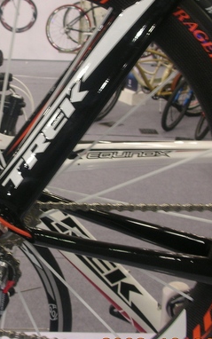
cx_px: 12
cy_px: 162
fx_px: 628
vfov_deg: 30.2
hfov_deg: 18.8
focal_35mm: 68
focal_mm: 5.8
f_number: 3
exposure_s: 1/4
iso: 66
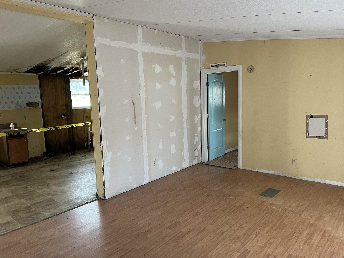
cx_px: 172
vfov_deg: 53.1
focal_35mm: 26
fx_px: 258
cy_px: 129
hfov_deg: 67.3
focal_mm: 5.1
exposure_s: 1/60
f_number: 1.6
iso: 320
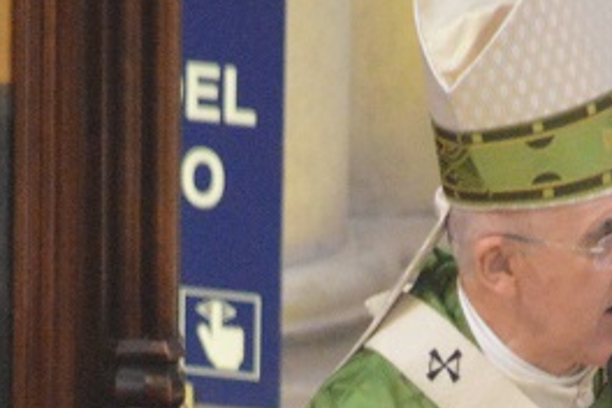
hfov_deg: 1.0
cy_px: 570
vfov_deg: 0.6
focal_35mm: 2145
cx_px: 392
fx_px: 36462
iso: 3200
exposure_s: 1/30
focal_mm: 270
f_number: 6.3
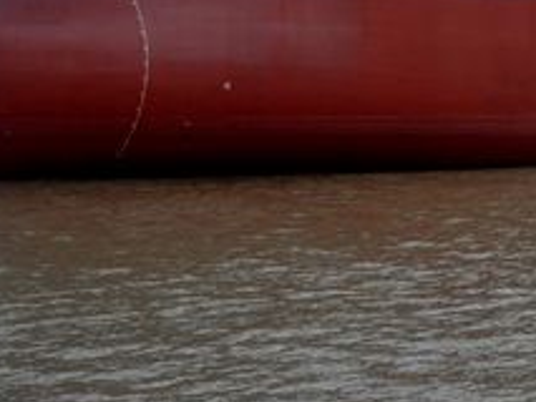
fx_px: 1446
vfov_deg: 15.2
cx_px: 569
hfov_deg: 20.2
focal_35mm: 93
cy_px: -92
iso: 200
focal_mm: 23
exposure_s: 1/250
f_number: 8
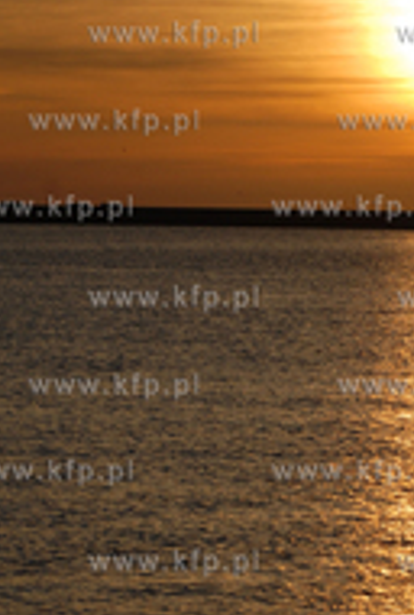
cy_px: 557
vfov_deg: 7.6
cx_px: 382
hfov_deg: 5.1
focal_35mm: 271
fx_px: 4641
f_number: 8
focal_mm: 86
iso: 100
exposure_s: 1/800
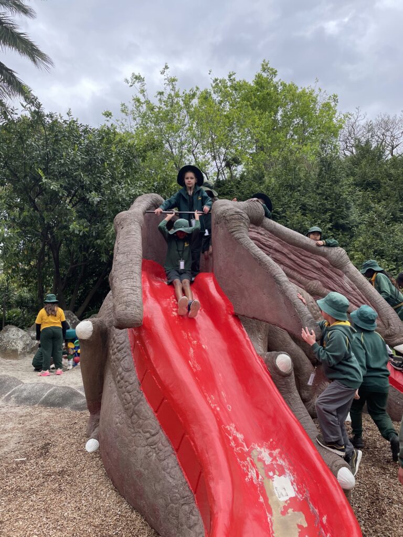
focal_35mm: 26
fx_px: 404
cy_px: 268
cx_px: 202
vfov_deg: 67.3
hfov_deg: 53.1
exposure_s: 1/1350
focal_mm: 4.2
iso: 32
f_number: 1.6
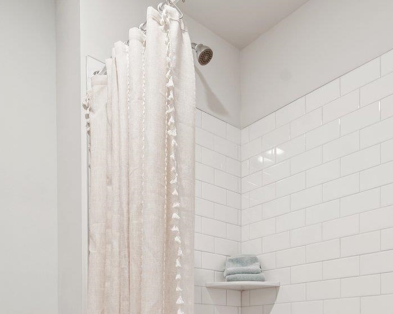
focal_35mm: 33
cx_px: 202
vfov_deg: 38.1
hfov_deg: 54.2
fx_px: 384
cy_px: 334
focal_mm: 12
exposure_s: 1/6
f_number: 8
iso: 200
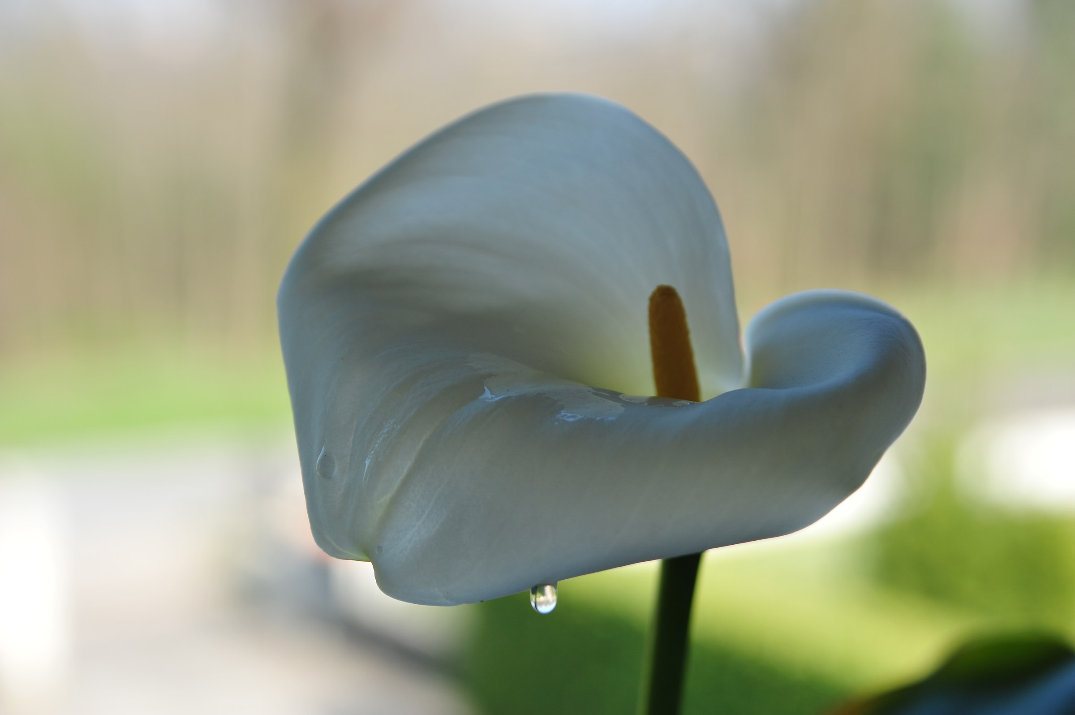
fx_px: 3133
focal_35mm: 105
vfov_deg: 13.0
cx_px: 538
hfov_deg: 19.5
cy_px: 358
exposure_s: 1/250
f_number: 8
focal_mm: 105
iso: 320
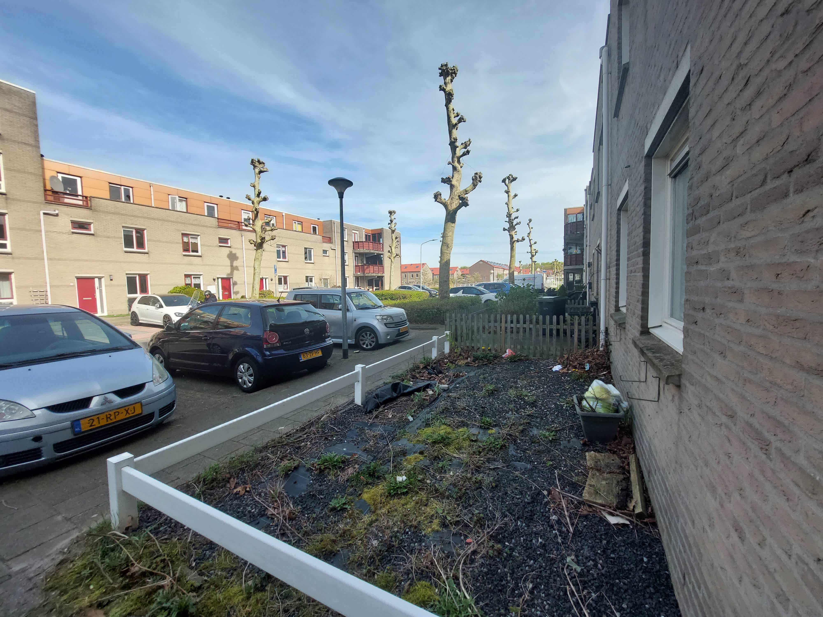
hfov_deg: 106.2
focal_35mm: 13
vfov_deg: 89.9
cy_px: 308
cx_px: 412
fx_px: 309
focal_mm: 1.7
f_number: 2.2
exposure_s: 1/1086
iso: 50
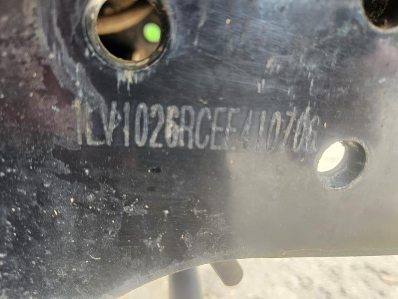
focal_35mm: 23
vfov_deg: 58.9
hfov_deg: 73.9
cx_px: 199
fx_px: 264
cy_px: 150
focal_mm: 5.4
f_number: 1.8
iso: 200
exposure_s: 1/100
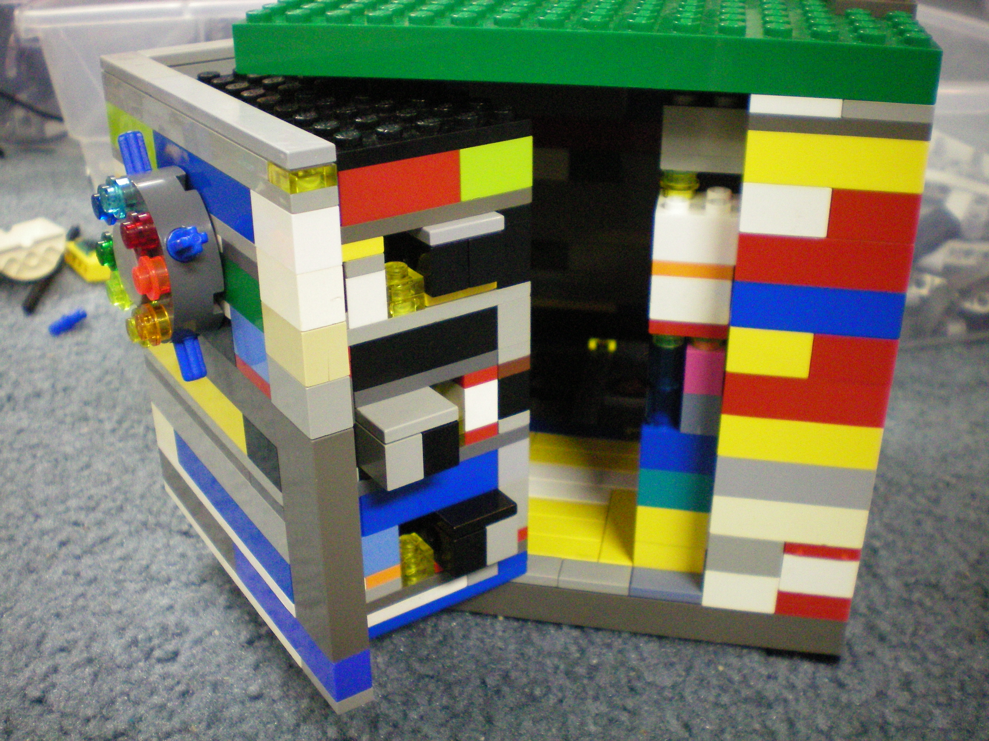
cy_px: 370
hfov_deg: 49.0
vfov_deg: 37.7
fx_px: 1086
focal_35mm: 38
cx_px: 494
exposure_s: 1/13
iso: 400
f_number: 3.1
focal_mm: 6.3
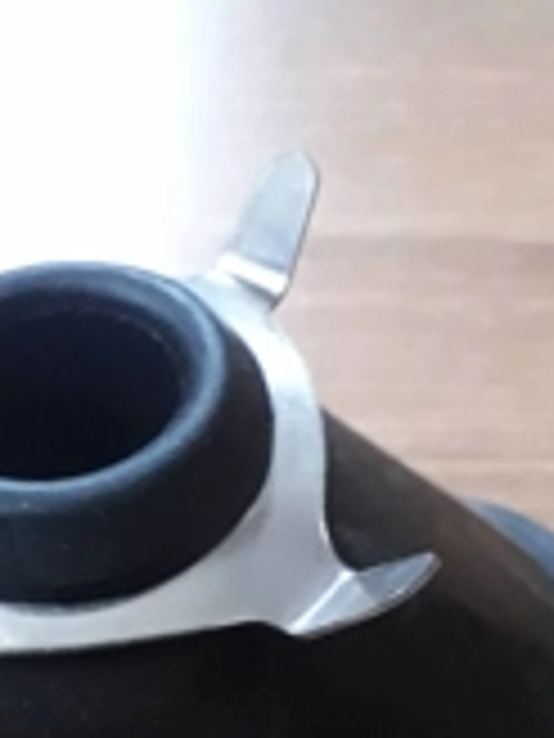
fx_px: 1408
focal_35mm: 66
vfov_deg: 28.3
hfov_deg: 21.7
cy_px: 657
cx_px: 45
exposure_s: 1/20
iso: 500
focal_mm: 3.6
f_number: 1.9
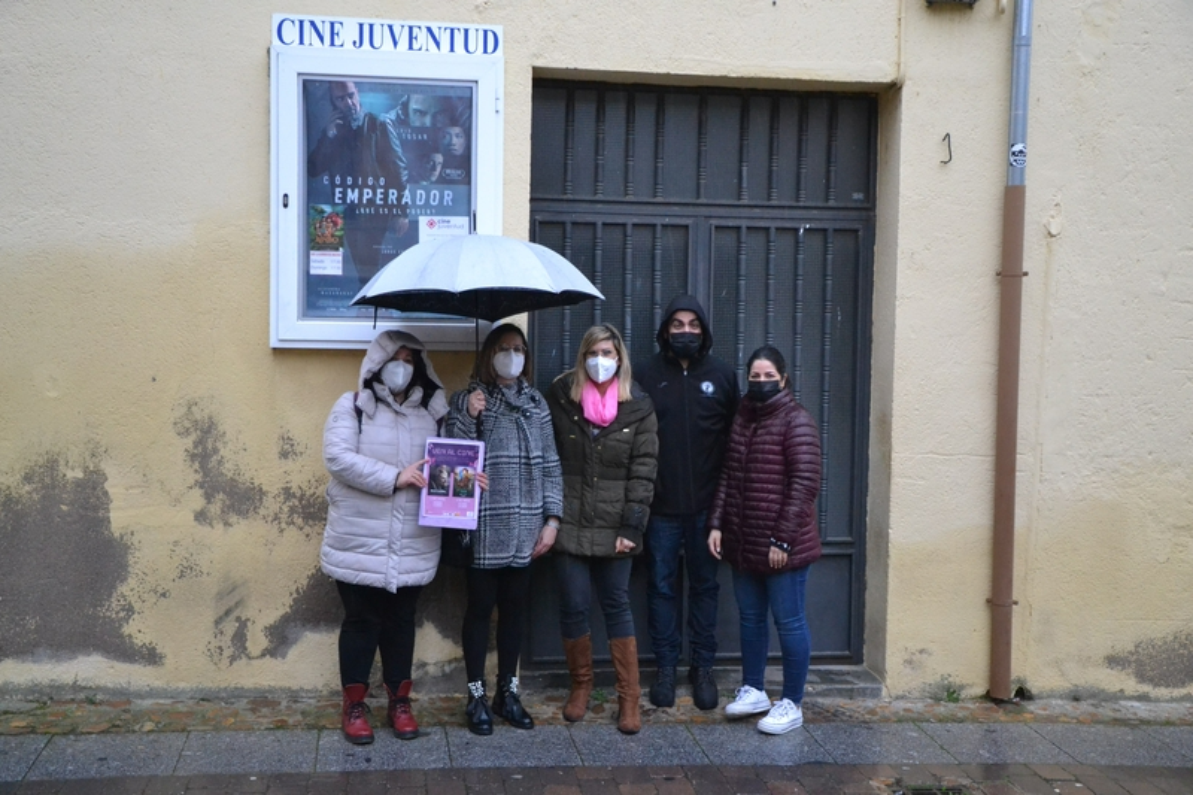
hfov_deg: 46.4
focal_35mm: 42
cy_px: 398
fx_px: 1391
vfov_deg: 31.9
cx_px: 596
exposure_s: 1/80
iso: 3200
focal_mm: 28
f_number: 4.5
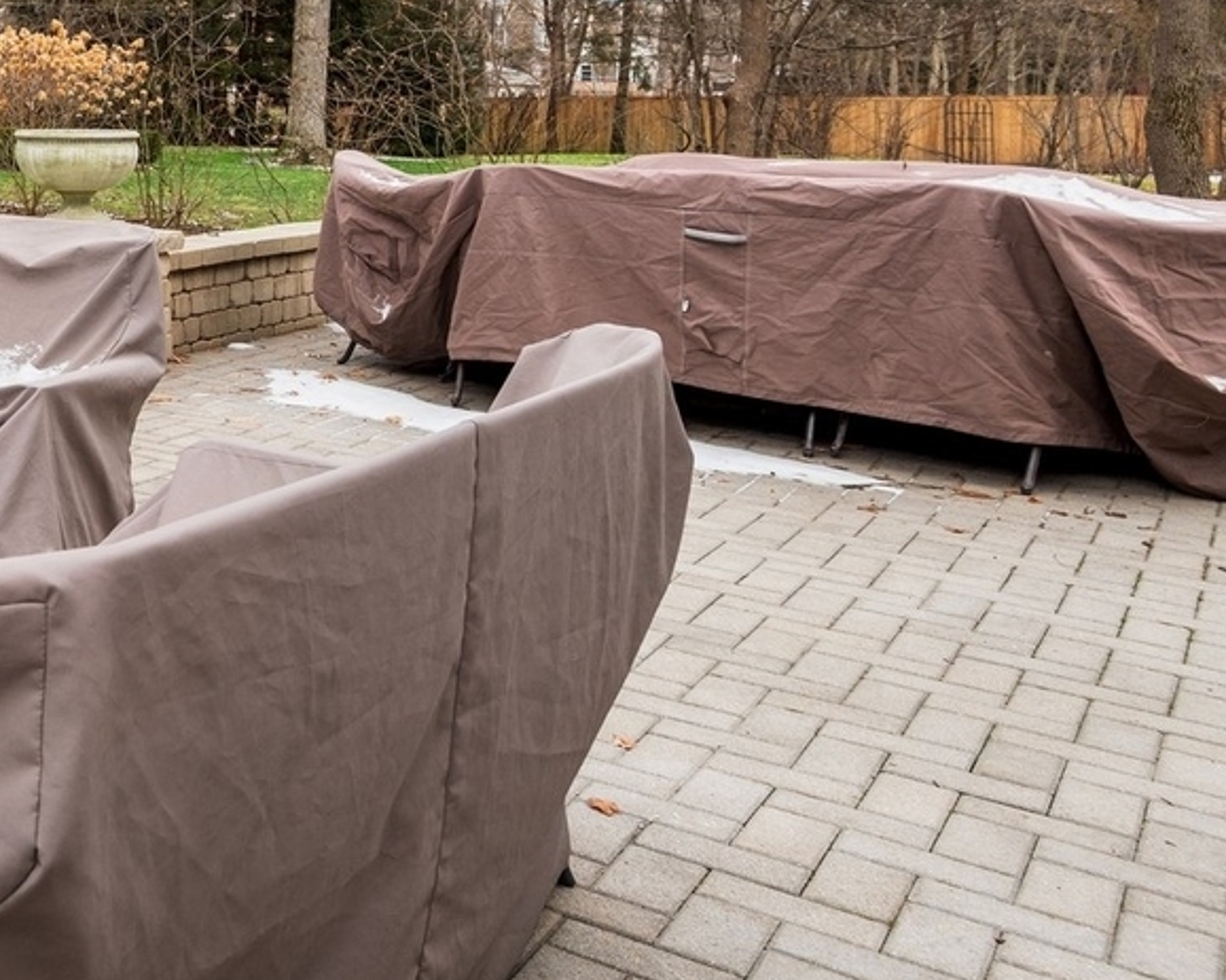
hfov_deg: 31.1
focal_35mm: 42
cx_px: -462
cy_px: 63
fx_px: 1524
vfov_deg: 33.4
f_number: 8
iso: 200
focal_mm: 16
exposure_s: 1/40
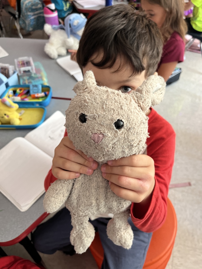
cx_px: 101
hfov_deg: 53.1
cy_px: 134
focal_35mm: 26
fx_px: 202
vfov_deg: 67.3
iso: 160
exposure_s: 1/41
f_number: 1.6
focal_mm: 5.1
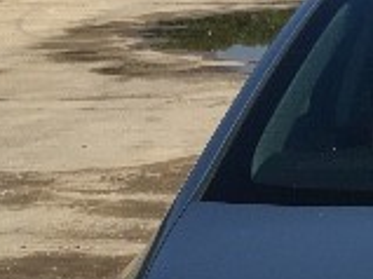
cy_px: 333
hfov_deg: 15.2
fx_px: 1260
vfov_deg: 12.4
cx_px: 601
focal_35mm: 117
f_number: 2.2
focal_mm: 4.15
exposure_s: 1/2481
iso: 25
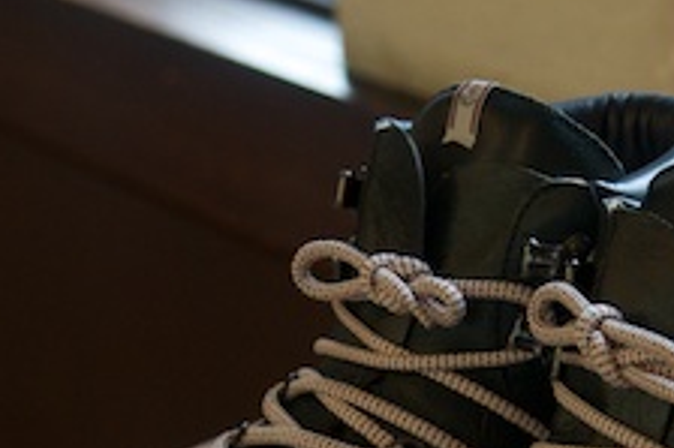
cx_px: 445
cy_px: 490
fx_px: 2326
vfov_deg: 10.9
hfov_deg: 16.5
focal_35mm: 124
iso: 640
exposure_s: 1/125
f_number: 3.5
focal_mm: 31
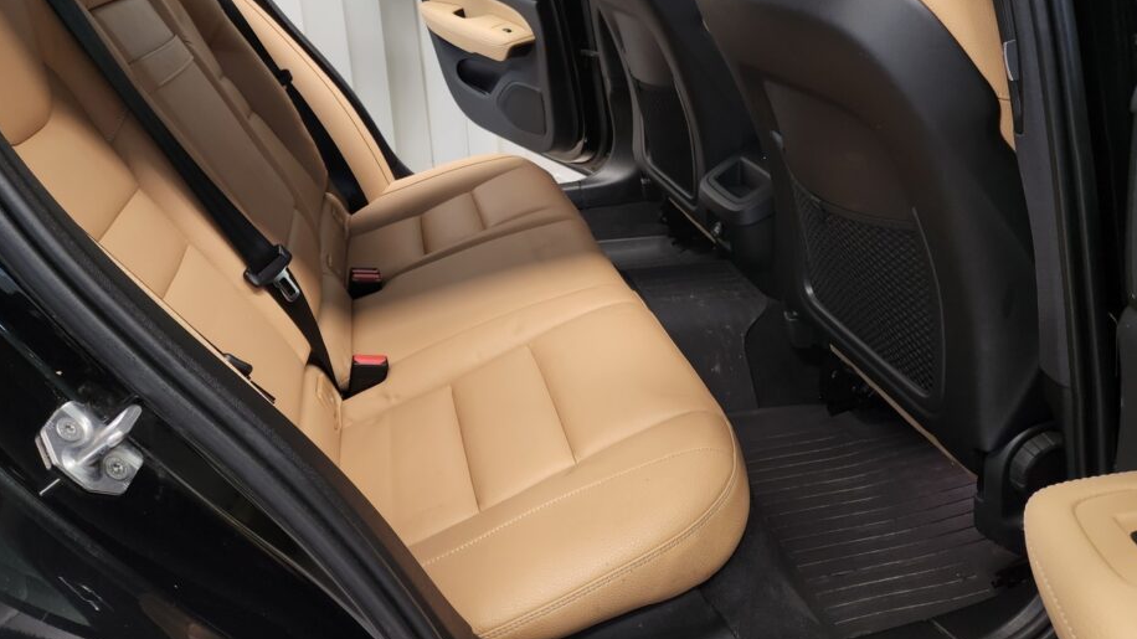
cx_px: 611
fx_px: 844
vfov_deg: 40.7
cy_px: 190
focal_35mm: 28
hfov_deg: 67.8
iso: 200
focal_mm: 5.4
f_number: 1.8
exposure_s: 1/100
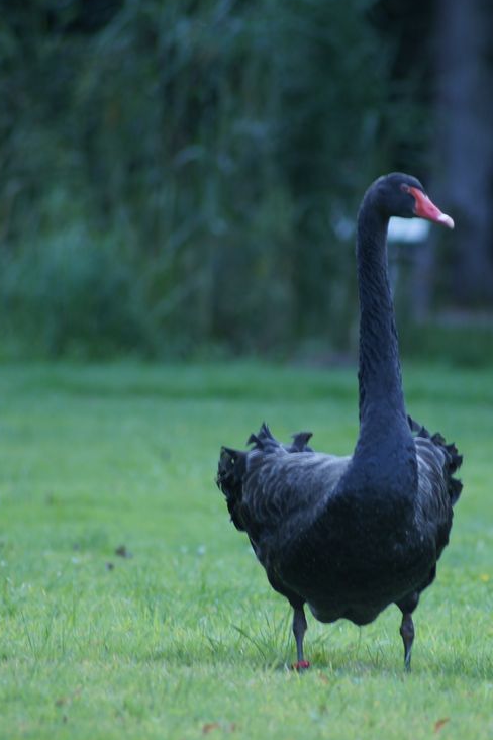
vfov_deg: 2.8
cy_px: 376
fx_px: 15117
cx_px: 355
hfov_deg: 1.9
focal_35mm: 736
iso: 200
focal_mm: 300
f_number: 5.6
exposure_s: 1/60
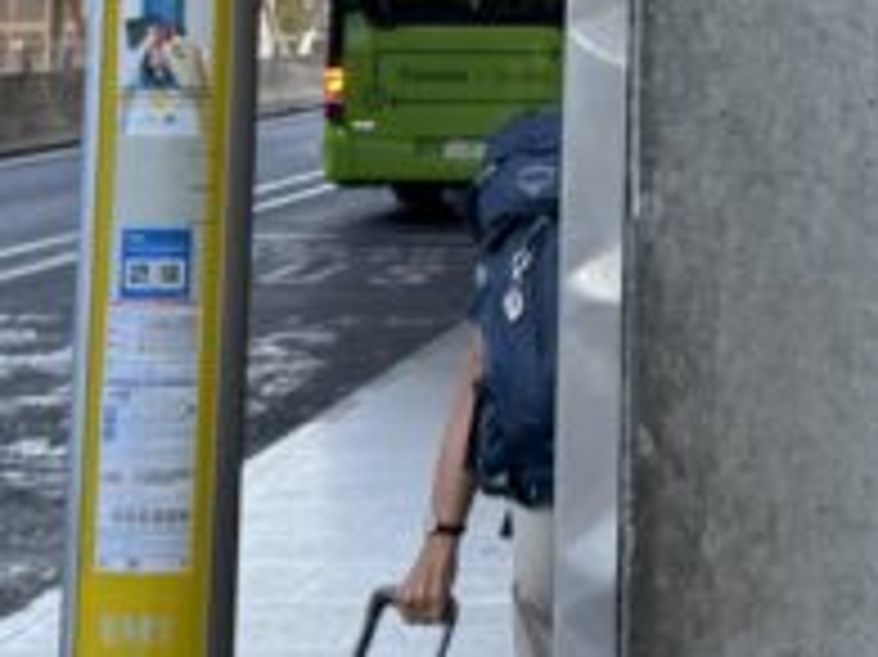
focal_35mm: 126
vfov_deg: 11.3
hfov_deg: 15.4
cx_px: 828
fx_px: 3194
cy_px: -297
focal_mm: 6.76
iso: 64
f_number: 1.78
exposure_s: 1/121
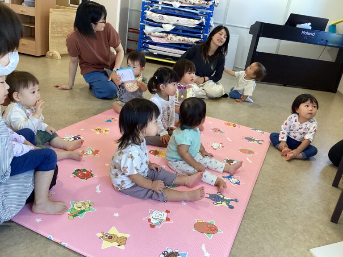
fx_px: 307
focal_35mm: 31
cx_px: 172
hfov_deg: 58.4
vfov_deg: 45.4
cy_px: 128
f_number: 2.4
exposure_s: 1/60
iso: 125
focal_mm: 3.3
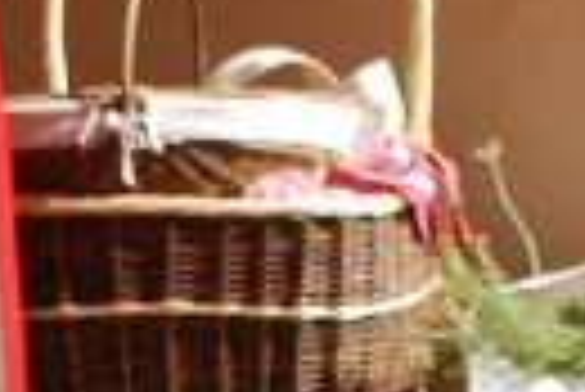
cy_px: -336
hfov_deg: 1.6
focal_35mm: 1250
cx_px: 1598
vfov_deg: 1.1
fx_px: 20336
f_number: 5
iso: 220
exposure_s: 1/500
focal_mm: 135
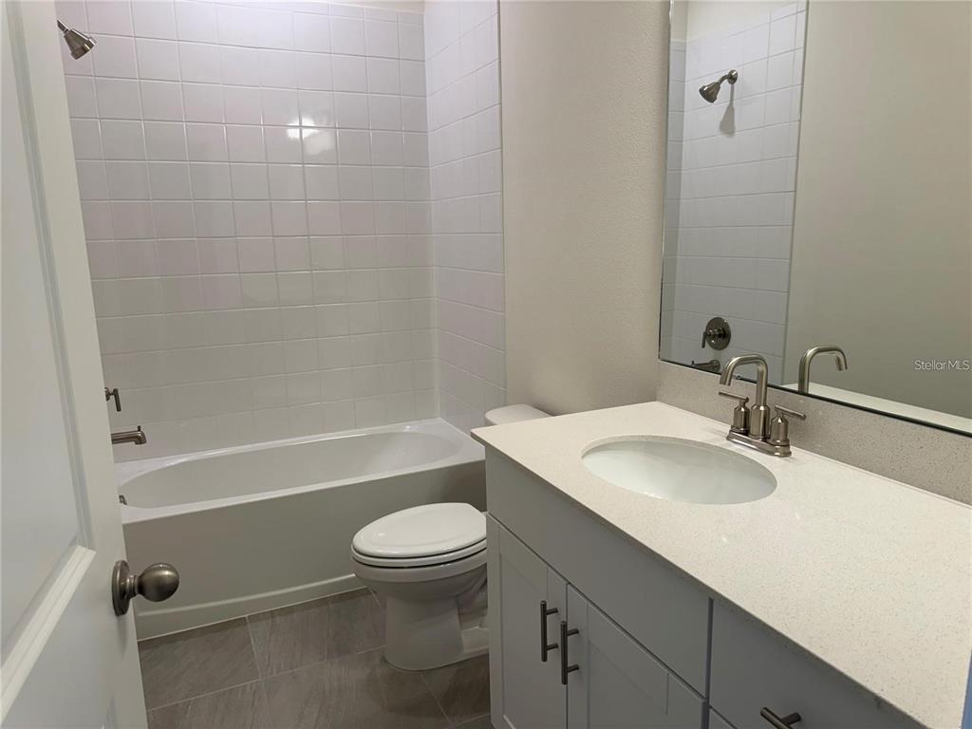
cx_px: 486
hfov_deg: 71.6
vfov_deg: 56.8
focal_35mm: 24
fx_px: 674
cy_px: 364
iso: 64
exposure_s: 1/120
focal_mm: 6.76
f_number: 1.78
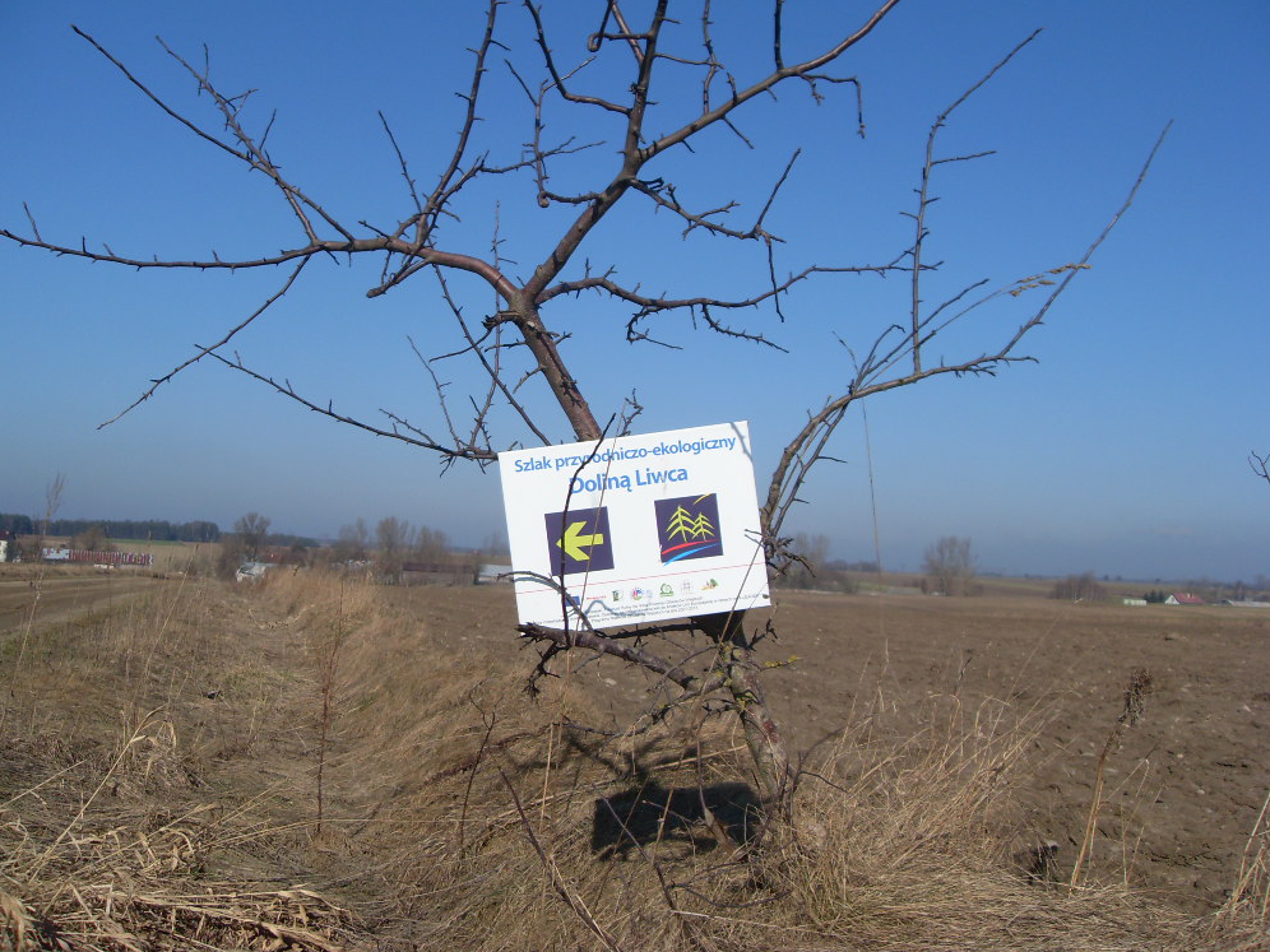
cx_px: 634
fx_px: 1321
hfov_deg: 51.4
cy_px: 465
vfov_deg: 39.7
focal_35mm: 36
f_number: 7
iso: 80
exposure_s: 1/500
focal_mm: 6.3
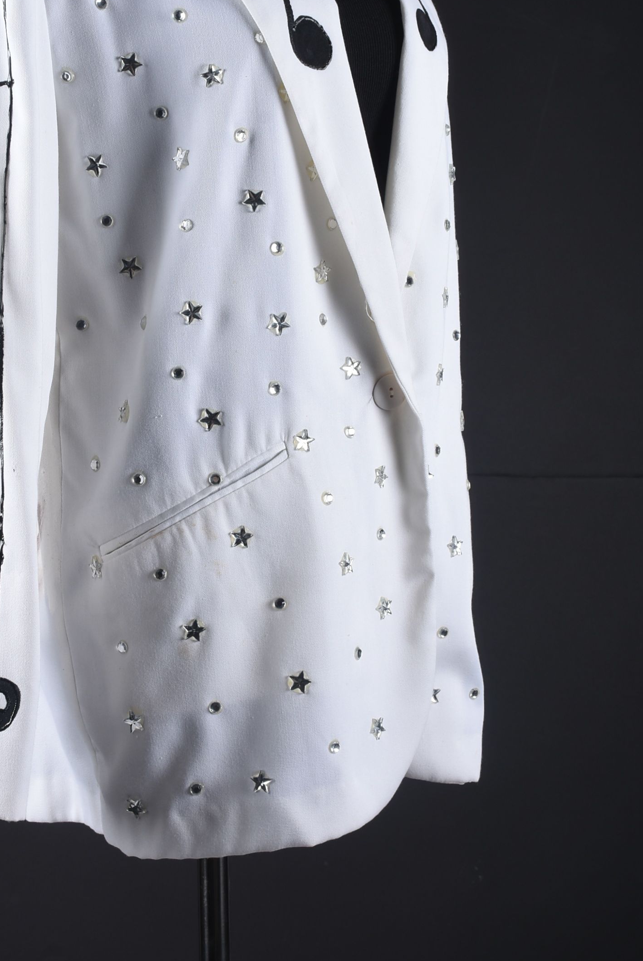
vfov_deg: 27.9
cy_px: 338
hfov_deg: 18.9
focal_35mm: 72
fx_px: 1925
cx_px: 203
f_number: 14
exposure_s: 1/200
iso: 200
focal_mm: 34
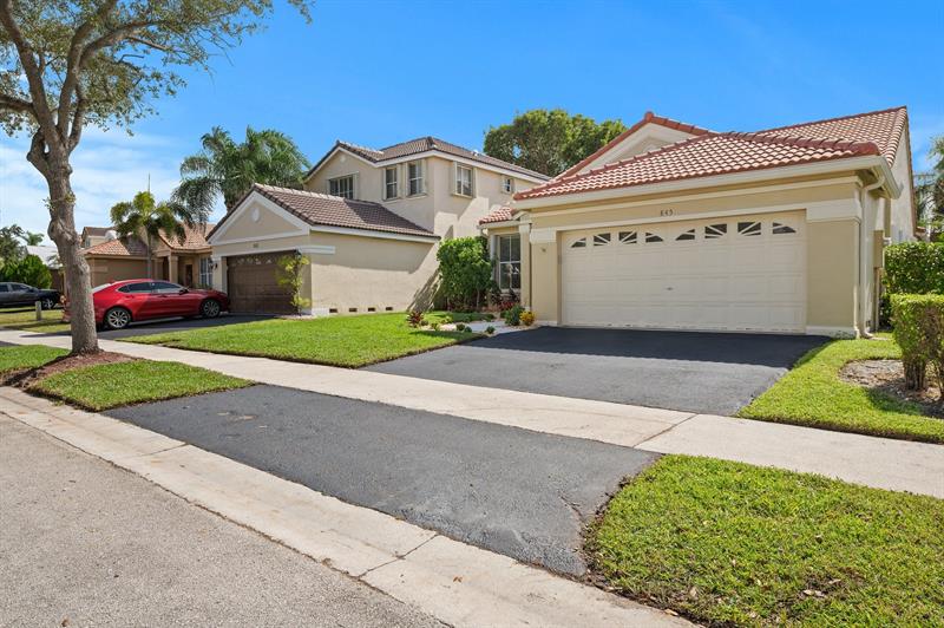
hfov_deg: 78.6
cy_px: 314
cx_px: 472
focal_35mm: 22
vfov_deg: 57.1
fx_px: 576
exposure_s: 1/160
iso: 200
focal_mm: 22
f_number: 8
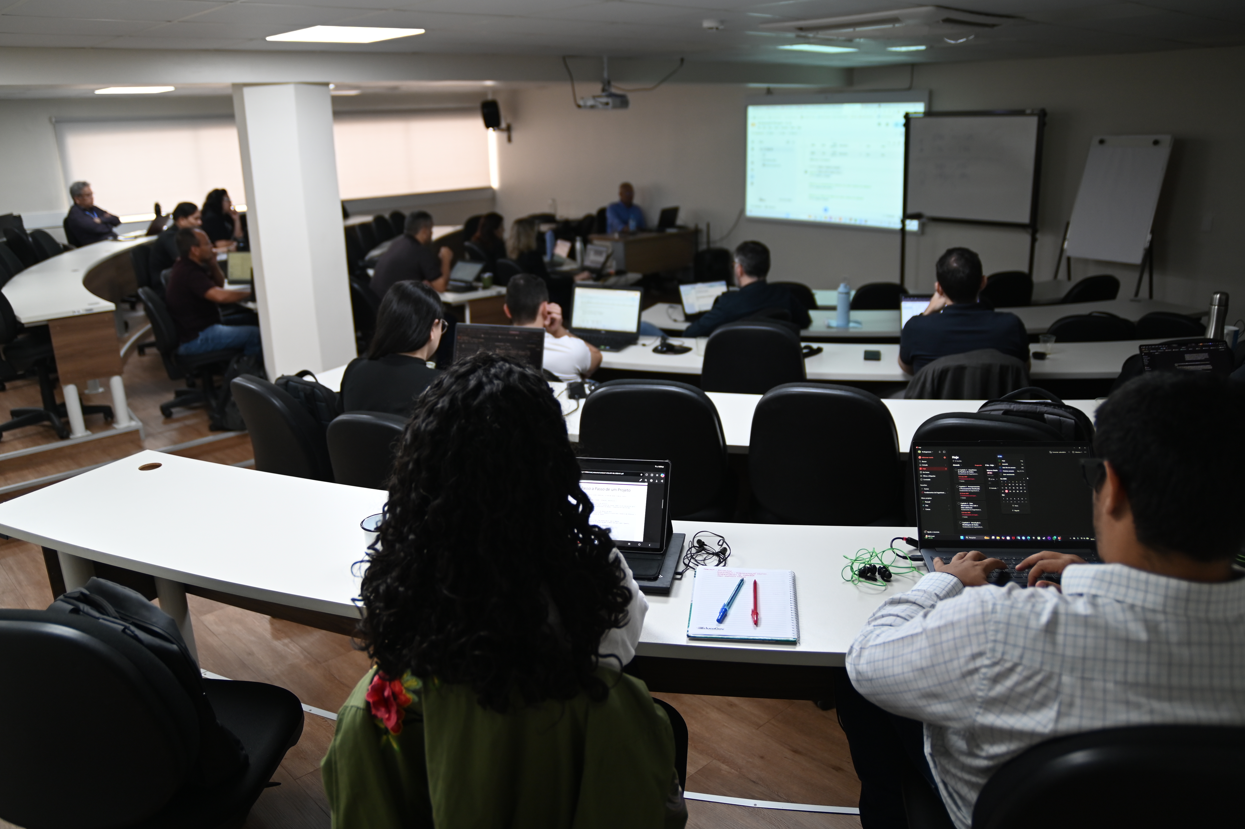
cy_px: 395
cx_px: 597
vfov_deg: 47.9
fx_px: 933
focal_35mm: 27
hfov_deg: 67.4
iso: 400
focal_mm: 24
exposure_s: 1/160
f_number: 2.8
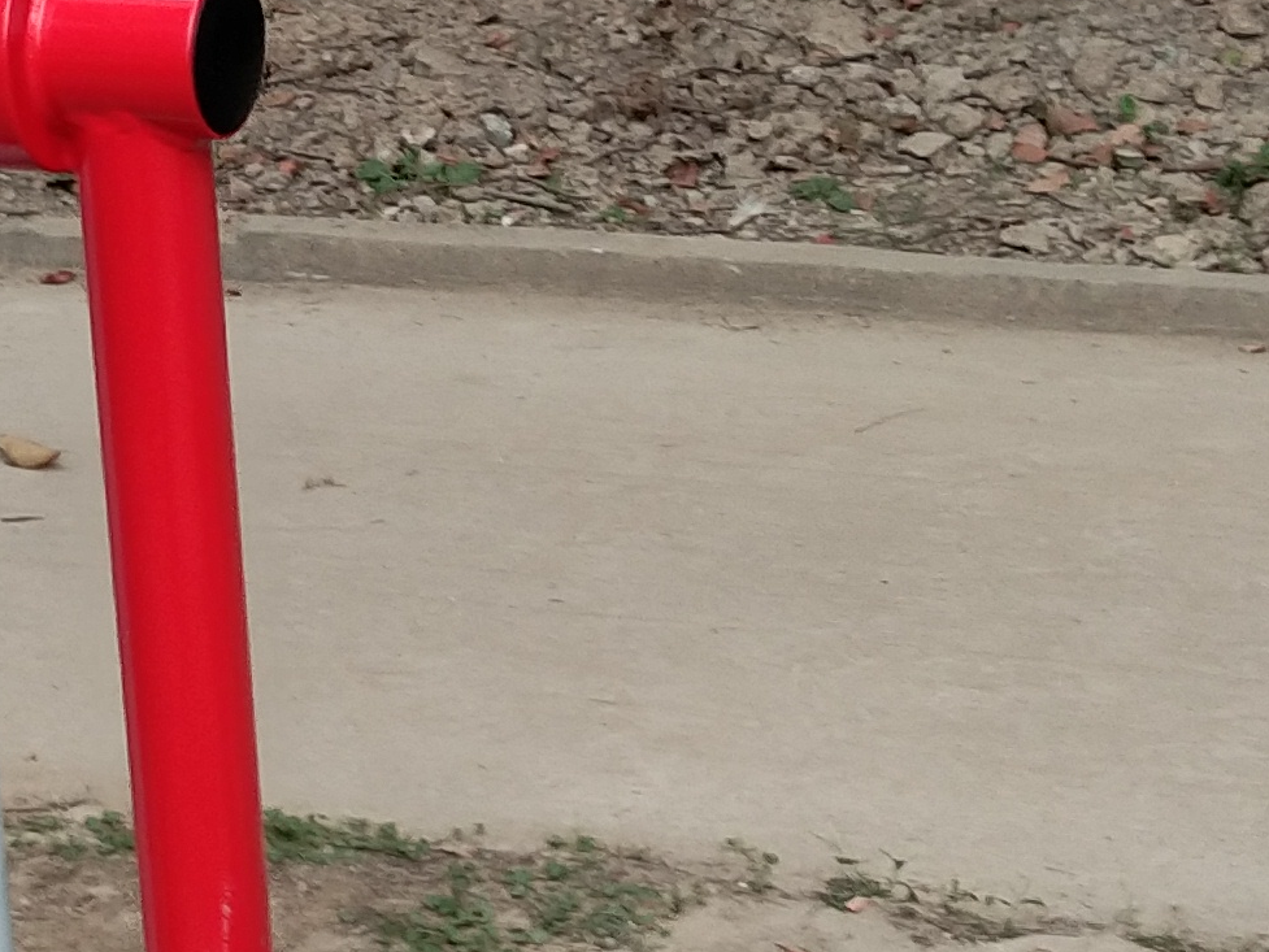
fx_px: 4840
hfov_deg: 14.9
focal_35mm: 132
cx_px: 265
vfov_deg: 11.2
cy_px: 552
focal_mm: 3.69
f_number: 2.2
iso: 125
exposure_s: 1/50
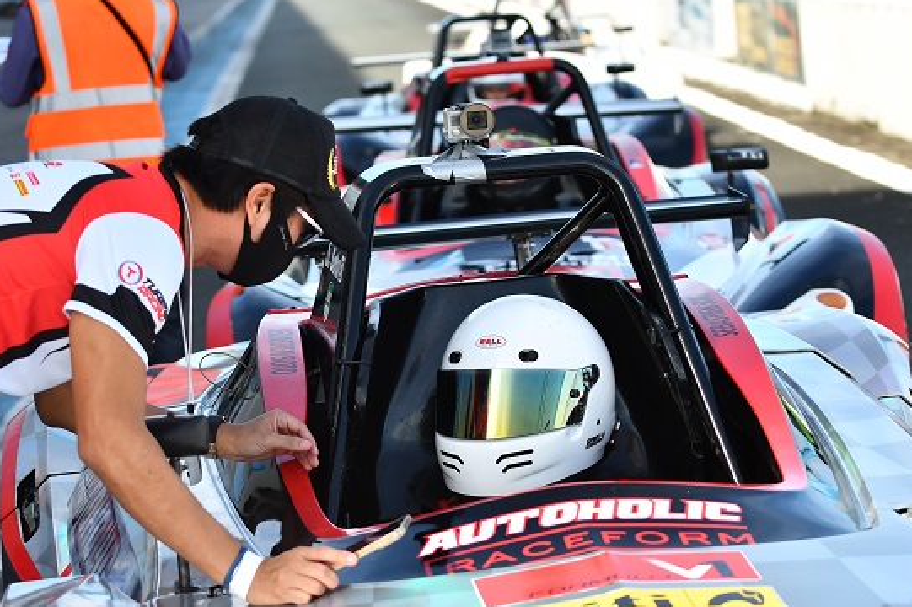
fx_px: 3291
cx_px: 415
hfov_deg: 15.8
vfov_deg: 10.5
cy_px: 369
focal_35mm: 130
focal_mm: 70
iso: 320
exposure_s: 1/1600
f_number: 4
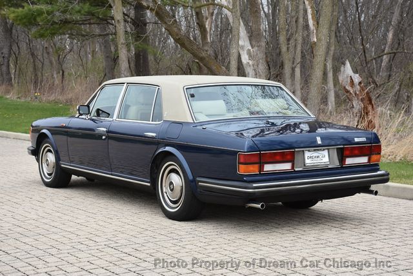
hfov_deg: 29.8
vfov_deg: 20.2
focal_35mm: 68
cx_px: 206
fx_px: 775
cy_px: 138
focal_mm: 45
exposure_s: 1/500
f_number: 8
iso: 400
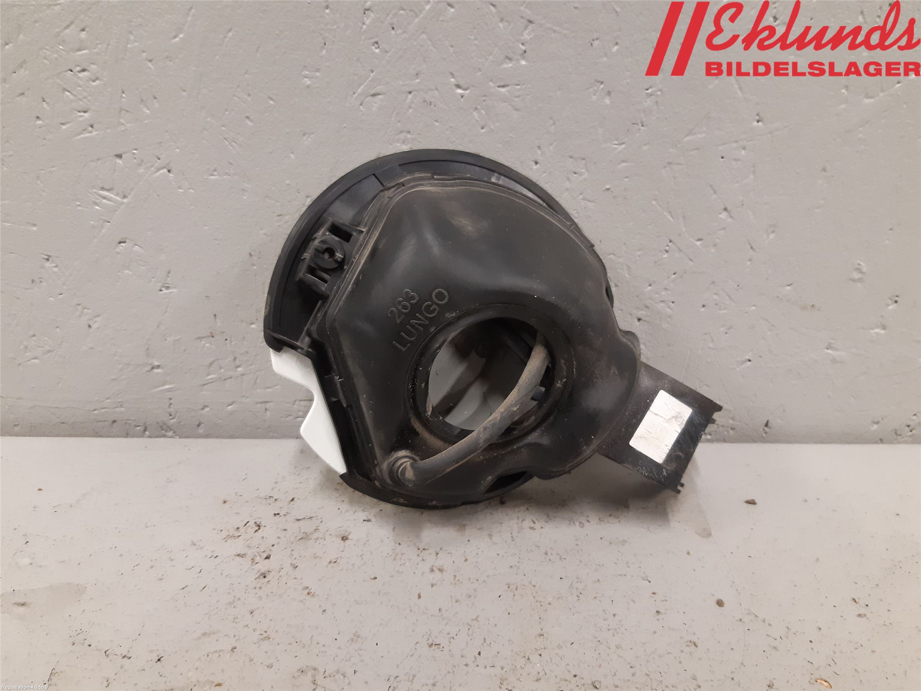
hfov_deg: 67.3
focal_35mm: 26
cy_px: 346
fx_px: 692
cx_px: 460
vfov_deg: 53.1
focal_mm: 3.93
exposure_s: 1/50
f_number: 1.7
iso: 200
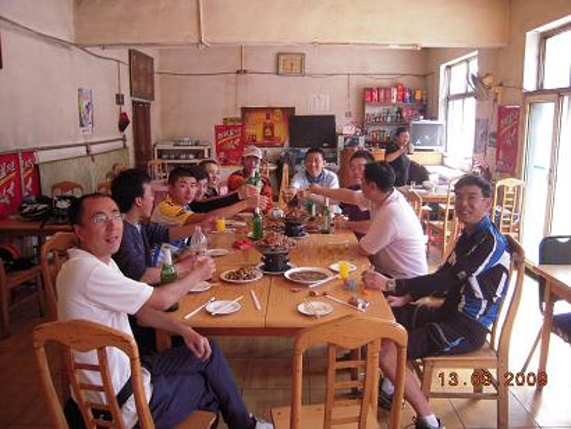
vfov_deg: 49.8
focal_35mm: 28
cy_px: 214
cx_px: 286
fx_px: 462
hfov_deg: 63.4
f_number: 2.7
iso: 400
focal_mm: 5
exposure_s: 1/100
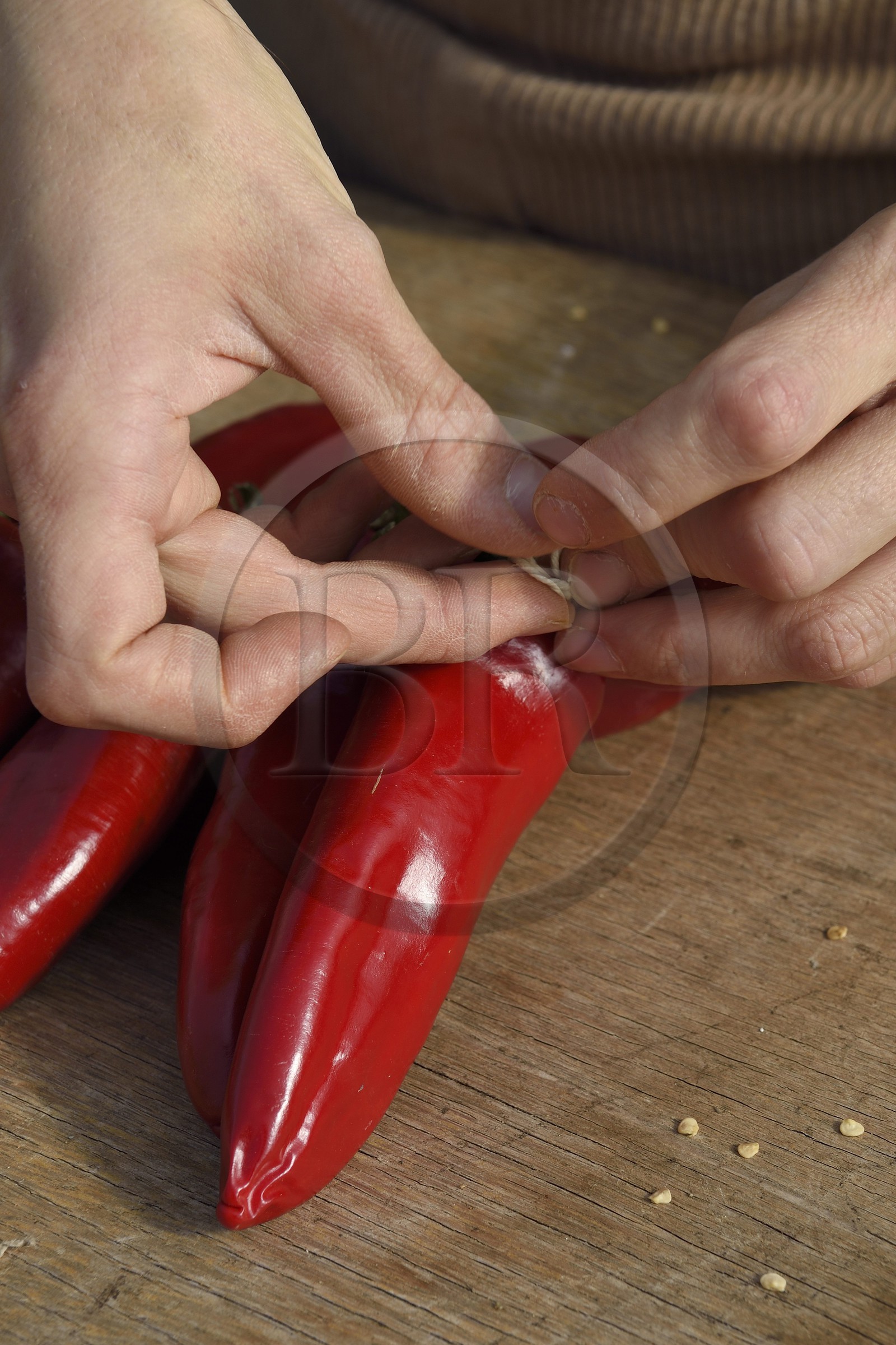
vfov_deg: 28.8
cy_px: 672
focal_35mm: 70
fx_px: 2613
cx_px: 448
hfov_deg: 19.5
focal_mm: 70
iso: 200
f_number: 11
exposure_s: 1/200
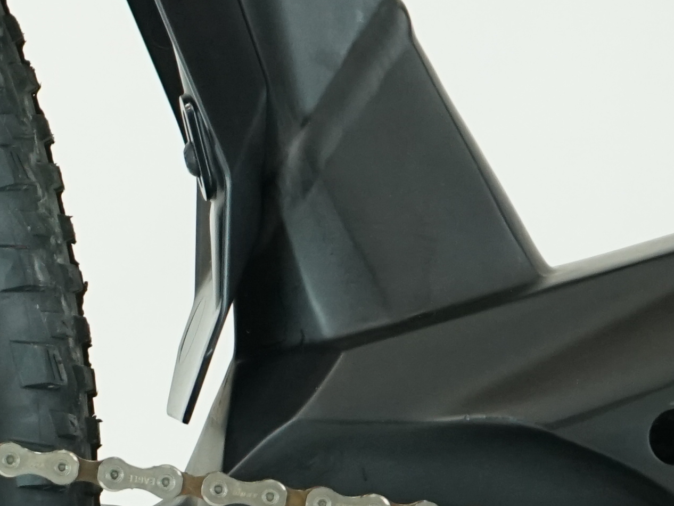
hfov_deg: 6.8
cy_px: 828
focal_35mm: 287
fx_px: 5589
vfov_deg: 5.1
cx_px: -293
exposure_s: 1/200
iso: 1600
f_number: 5.6
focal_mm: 63
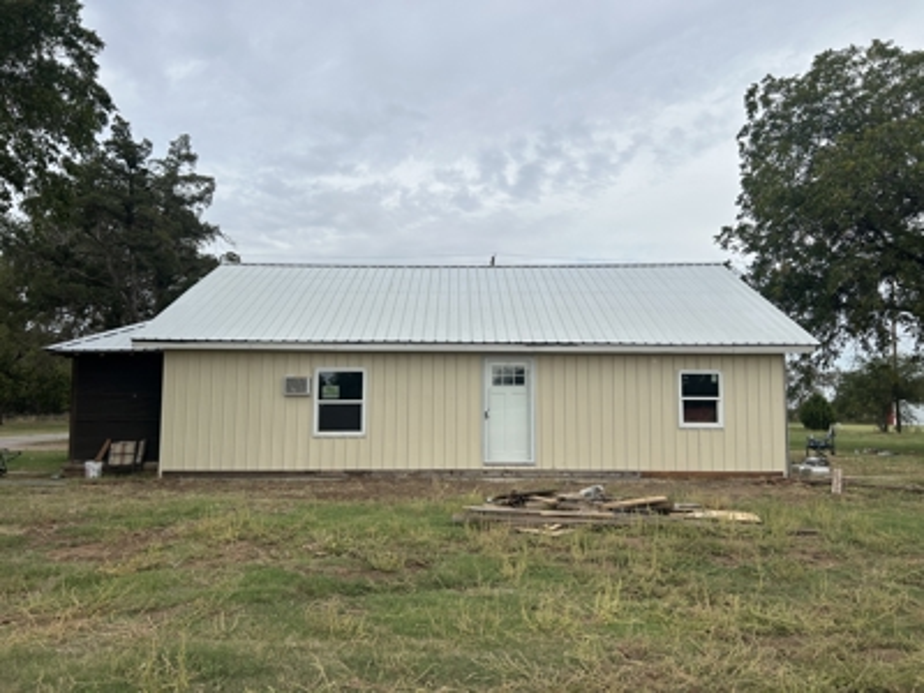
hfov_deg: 67.3
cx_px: 462
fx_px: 694
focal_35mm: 26
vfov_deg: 53.1
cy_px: 346
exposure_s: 1/5587
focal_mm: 5.7
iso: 50
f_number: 1.5
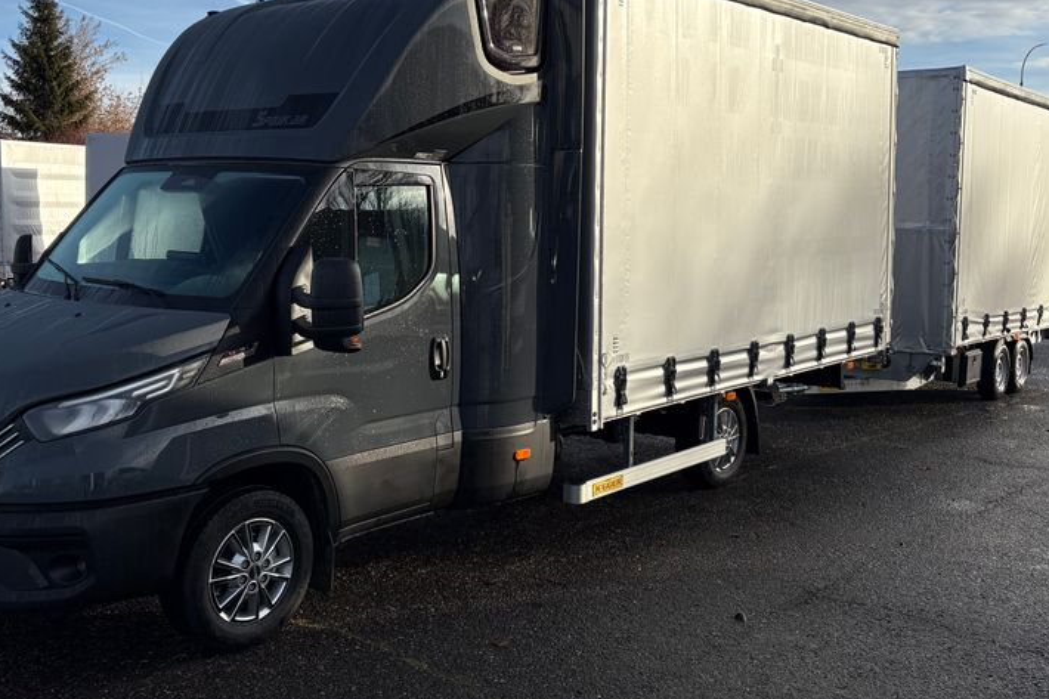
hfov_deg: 49.5
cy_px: 272
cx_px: 489
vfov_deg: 34.1
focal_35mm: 39
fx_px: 1136
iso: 64
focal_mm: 5.96
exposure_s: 1/3831
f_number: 1.6
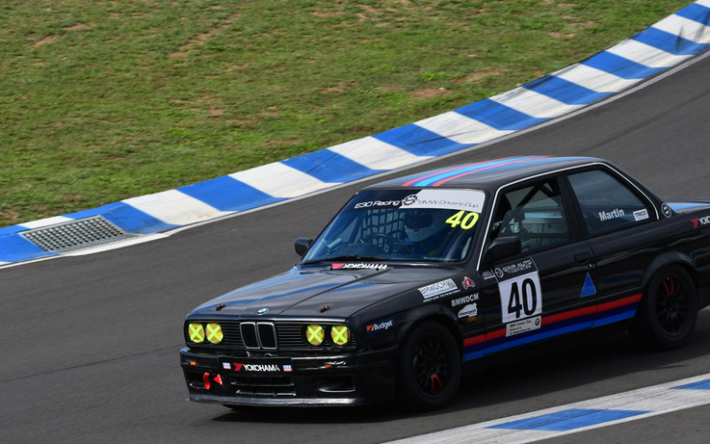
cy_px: 221
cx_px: 382
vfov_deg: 4.0
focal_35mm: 332
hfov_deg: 6.3
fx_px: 6426
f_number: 13
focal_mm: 200
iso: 640
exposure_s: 1/640
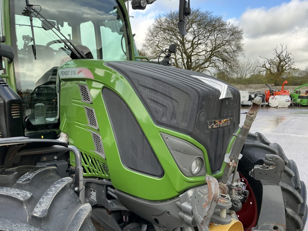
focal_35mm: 28
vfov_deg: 49.7
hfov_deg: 63.4
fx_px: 249
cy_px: 116
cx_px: 154
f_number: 1.8
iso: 25
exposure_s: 1/327
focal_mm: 3
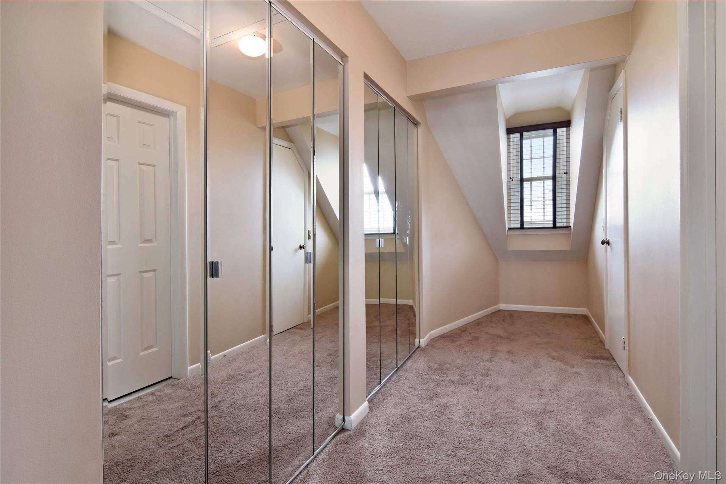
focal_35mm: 16
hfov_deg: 95.0
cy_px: 242
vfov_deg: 72.0
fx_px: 333
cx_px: 363
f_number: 8
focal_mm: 11
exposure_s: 1/60
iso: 640
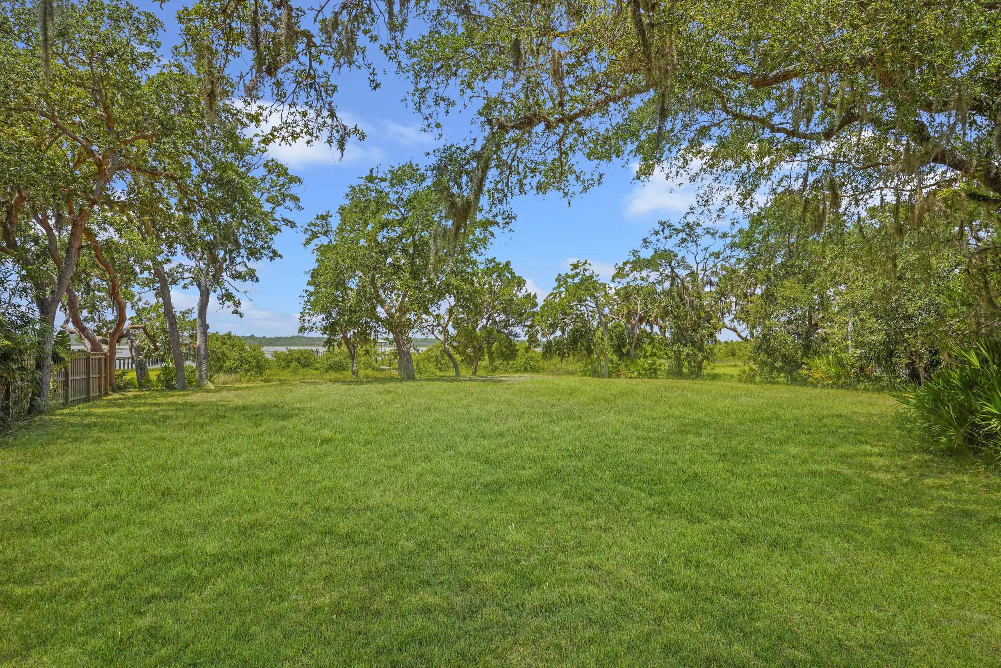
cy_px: 334
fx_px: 584
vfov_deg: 59.5
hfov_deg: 81.2
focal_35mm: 21
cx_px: 500
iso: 100
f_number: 16
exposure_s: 1/10
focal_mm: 21
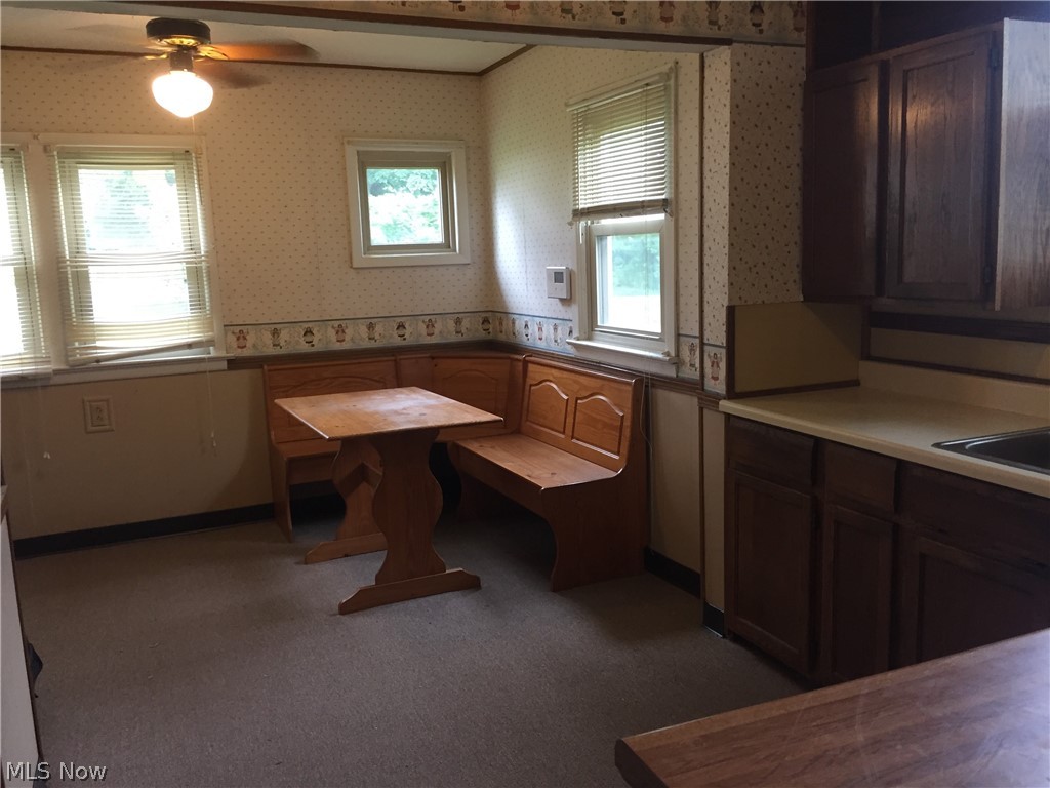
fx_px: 880
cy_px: 394
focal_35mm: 29
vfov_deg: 48.2
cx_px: 525
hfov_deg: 61.7
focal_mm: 4.15
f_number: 2.2
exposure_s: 1/30
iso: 100
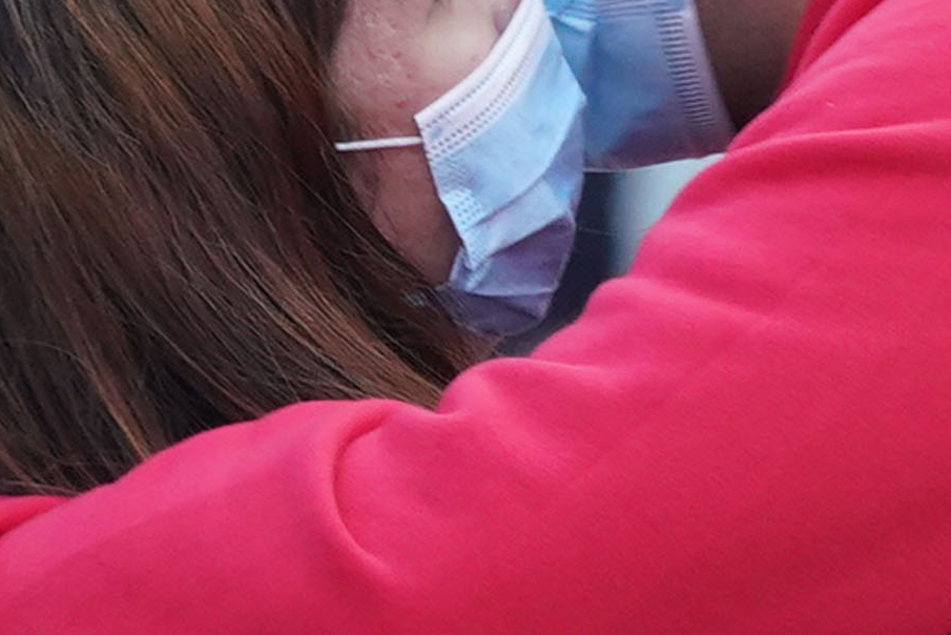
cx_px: 583
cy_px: -60
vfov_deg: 0.7
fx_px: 49359
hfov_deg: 1.1
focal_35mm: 1868
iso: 1000
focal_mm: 327
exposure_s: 1/250
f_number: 8
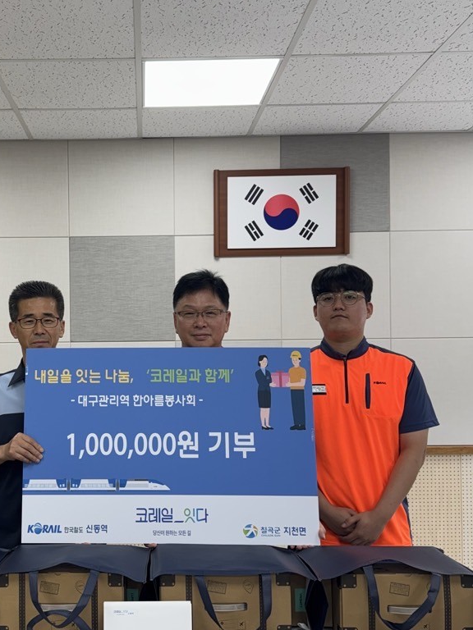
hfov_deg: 35.4
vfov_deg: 46.8
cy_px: 341
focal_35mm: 40
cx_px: 133
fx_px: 729
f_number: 1.78
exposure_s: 1/120
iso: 64
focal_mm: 6.76
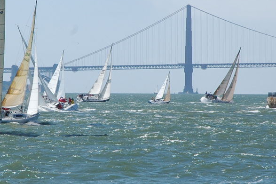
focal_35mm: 286
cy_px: 97
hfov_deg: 7.2
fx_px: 2192
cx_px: 90
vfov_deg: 4.8
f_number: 13
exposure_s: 1/250
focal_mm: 70
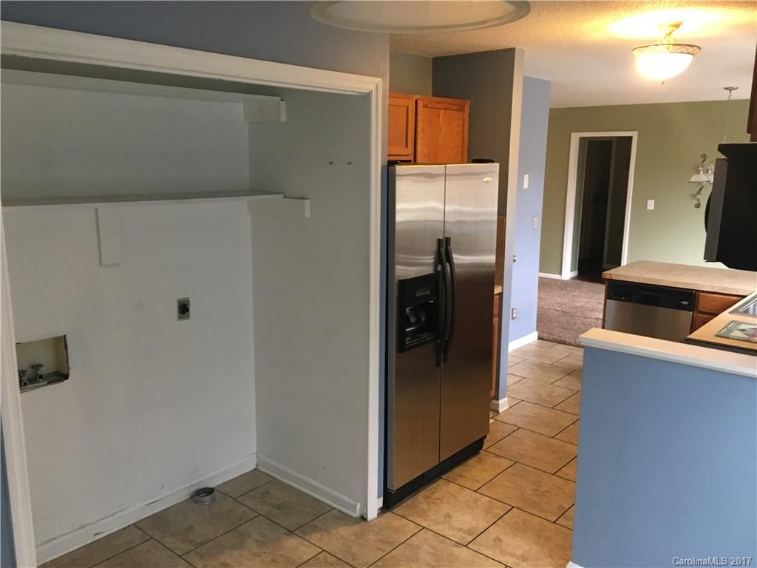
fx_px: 634
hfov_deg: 61.7
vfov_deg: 48.2
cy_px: 284
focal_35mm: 29
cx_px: 378
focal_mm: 4.15
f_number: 2.2
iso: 200
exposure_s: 1/24
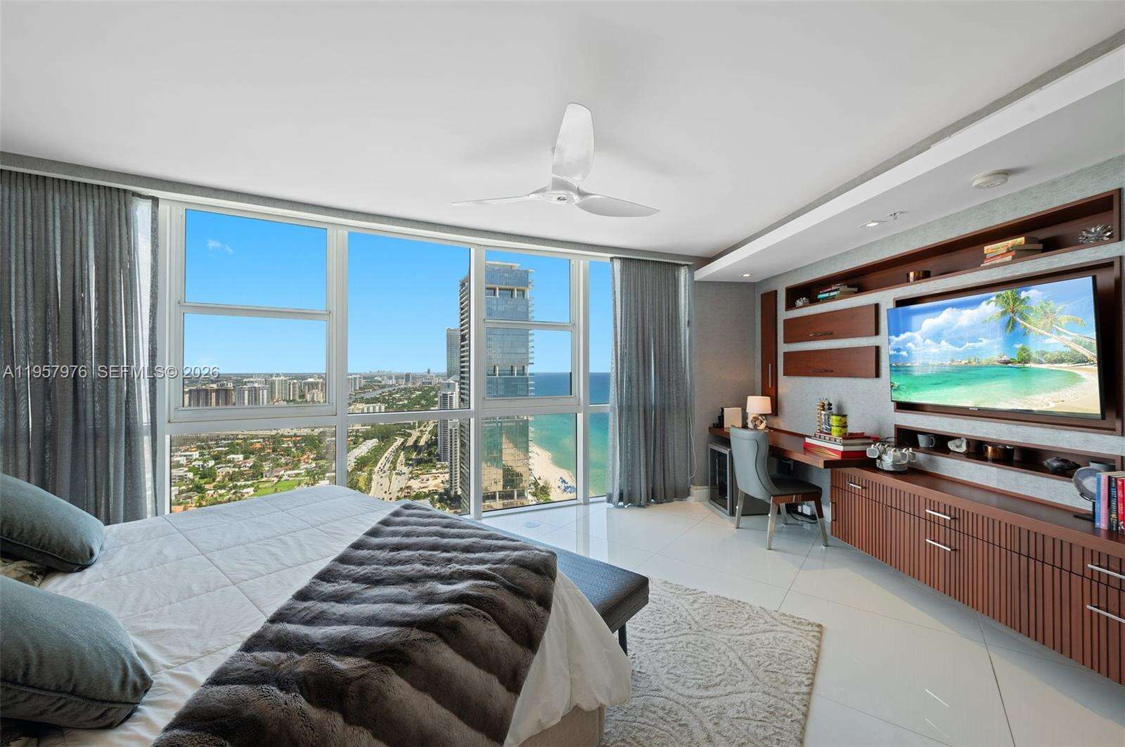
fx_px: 437
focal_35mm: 14
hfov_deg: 104.3
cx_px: 562
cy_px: 374
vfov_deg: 81.1
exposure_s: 1/20
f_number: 8
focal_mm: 14
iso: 200
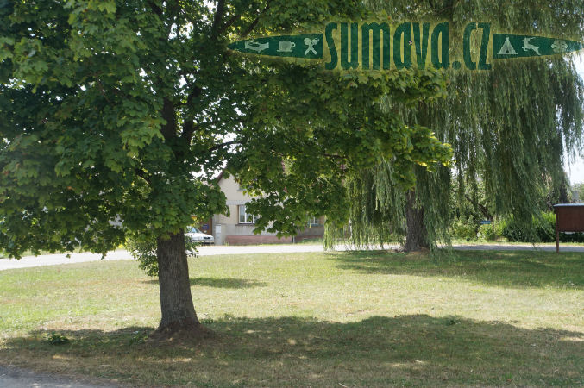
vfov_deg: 32.9
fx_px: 656
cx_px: 292
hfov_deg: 48.0
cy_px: 194
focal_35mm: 40
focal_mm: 27
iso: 400
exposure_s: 1/250
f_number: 9
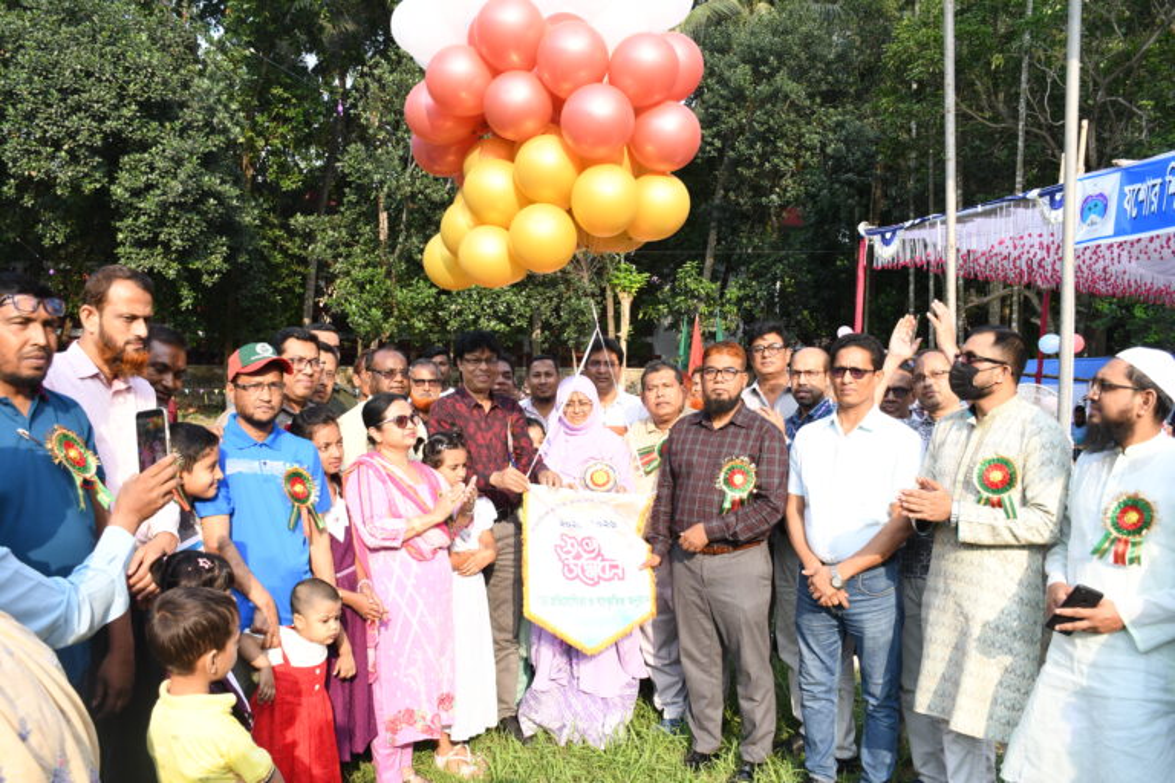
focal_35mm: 27
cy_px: 392
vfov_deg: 47.9
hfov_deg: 67.4
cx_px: 588
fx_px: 881
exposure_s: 1/125
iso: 125
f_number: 5.6
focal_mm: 18
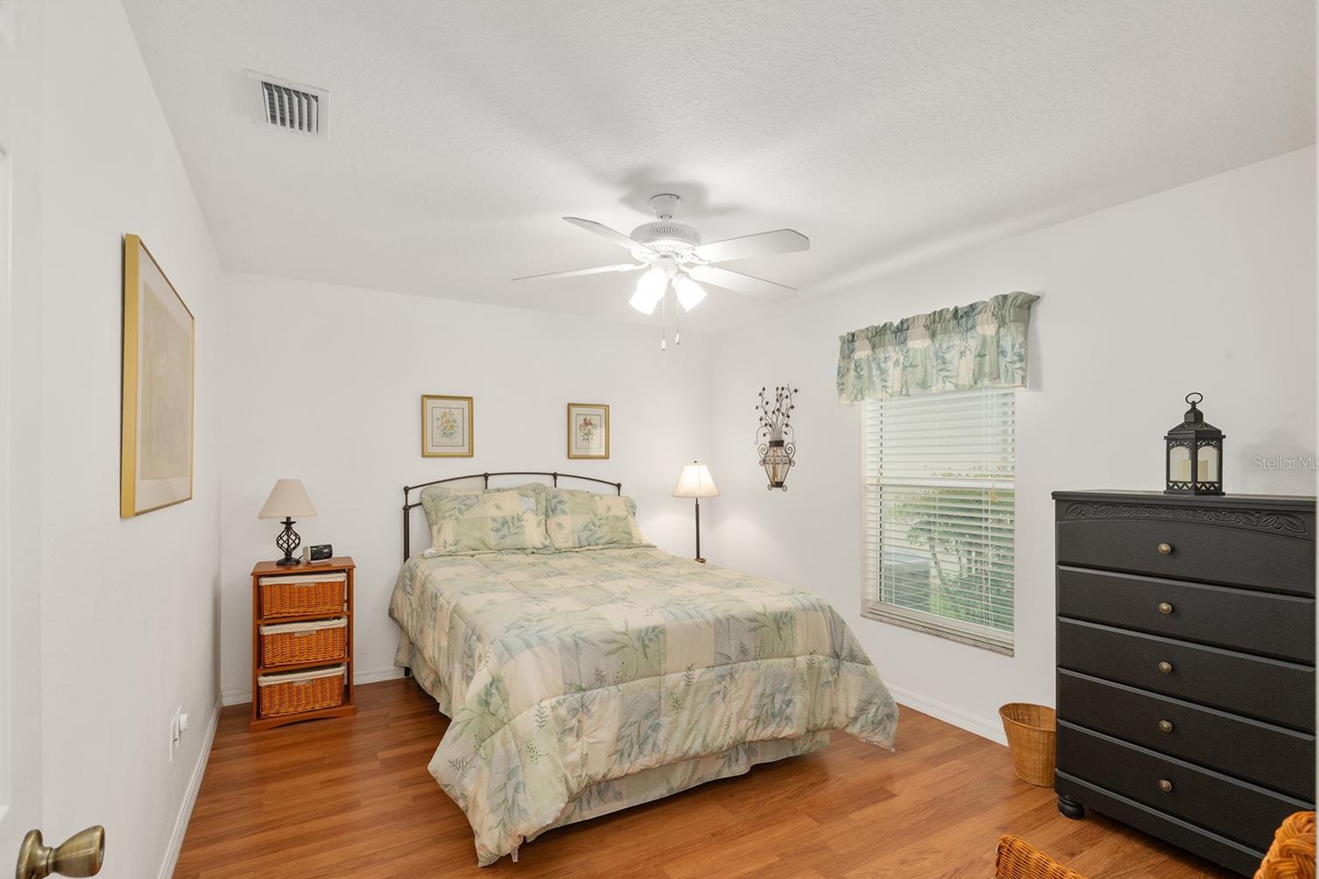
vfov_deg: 70.4
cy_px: 462
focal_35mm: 17
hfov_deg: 93.2
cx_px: 631
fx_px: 623
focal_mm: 16
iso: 500
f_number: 8
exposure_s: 1/13
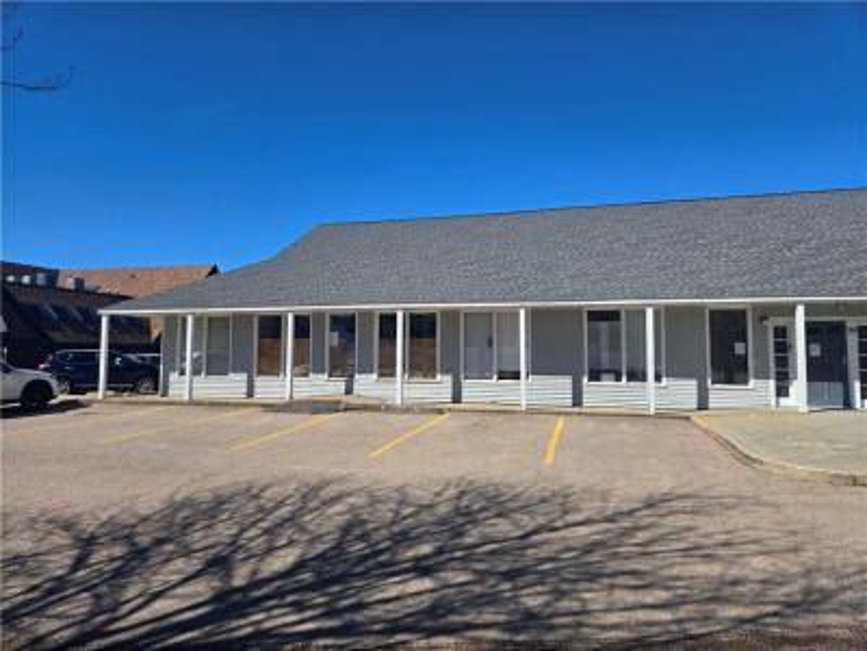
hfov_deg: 73.9
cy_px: 326
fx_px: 576
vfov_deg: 58.9
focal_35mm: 23
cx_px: 434
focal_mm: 5.4
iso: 25
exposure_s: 1/2252
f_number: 1.8
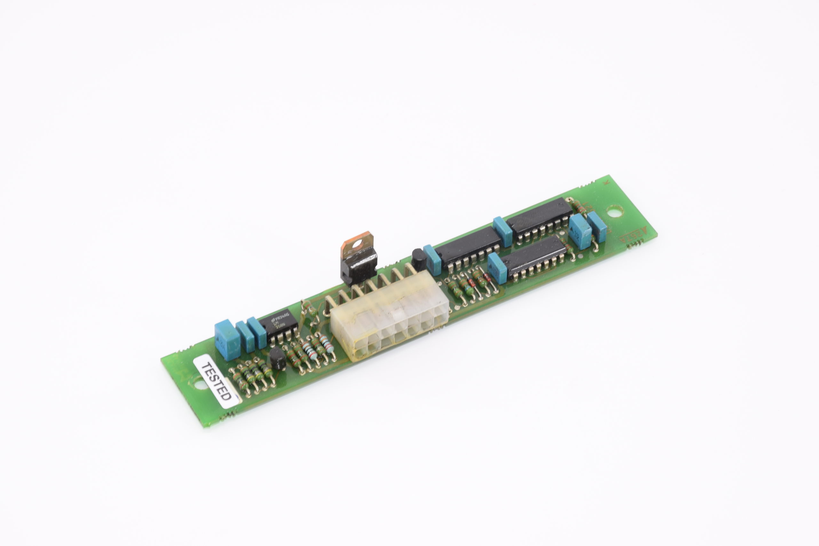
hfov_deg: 14.4
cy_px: 273
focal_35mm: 142
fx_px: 3242
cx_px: 410
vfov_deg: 9.6
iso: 200
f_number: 14
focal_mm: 95
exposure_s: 1/30
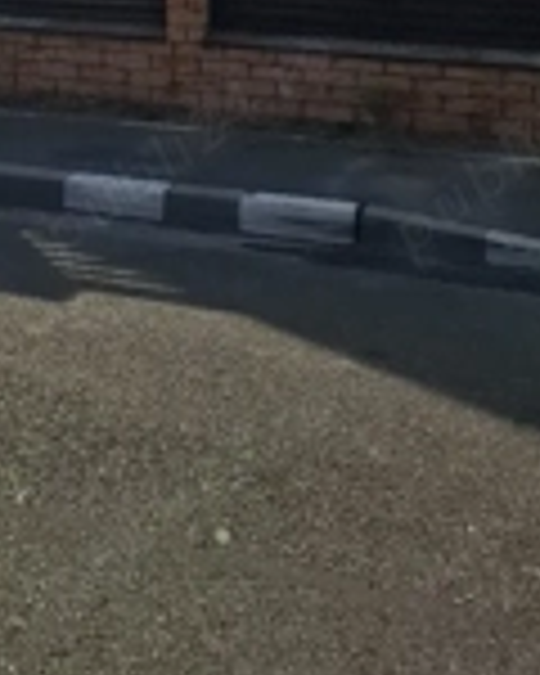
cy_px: -153
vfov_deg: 27.4
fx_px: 1199
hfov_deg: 23.6
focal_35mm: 60
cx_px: -72
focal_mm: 5.54
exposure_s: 1/10000
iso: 50
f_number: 1.8
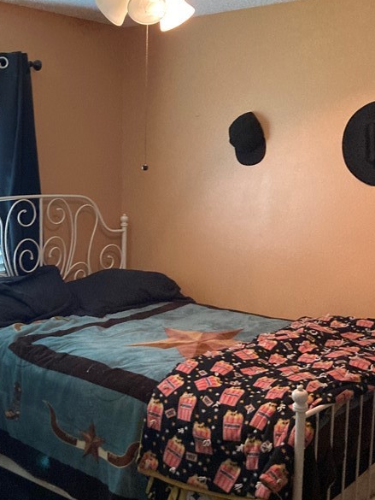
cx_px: 110
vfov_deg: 38.9
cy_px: 244
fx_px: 708
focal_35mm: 49
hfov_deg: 29.4
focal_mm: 3.99
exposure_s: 1/40
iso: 400
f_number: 1.8
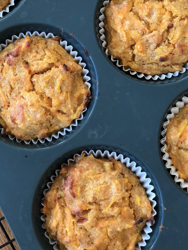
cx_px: 104
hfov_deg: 18.2
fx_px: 587
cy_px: 59
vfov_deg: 23.8
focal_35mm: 81
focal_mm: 6
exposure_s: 1/40
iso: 80
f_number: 2.4
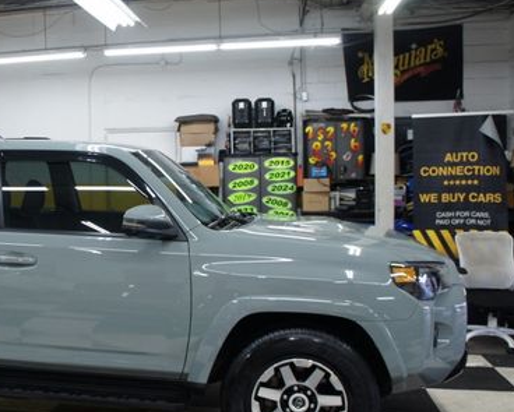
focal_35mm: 44
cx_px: 73
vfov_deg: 34.2
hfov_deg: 39.6
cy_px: 212
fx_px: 670
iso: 250
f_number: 3.5
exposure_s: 1/30
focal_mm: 18
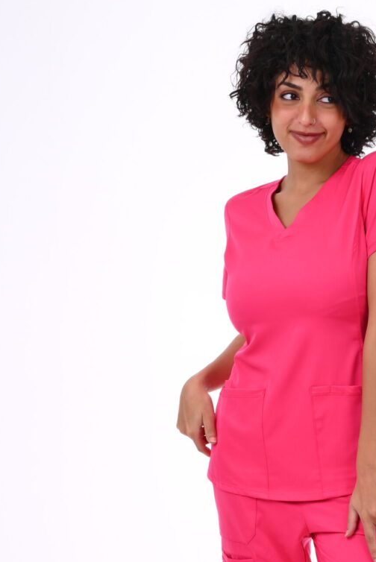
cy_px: 473
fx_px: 2174
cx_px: 350
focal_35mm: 139
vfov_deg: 14.6
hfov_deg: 9.8
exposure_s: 1/125
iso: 100
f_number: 10
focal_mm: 70
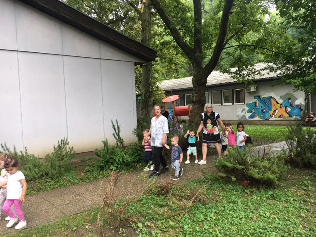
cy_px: 118
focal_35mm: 29
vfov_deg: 48.2
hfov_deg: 61.7
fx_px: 265
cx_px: 158
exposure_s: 1/106
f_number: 2.2
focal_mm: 4.15
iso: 25
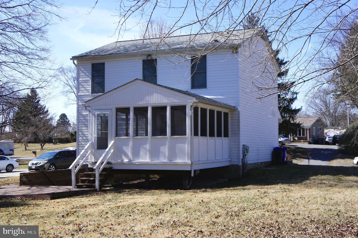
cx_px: 179
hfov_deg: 40.0
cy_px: 119
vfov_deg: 27.2
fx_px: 492
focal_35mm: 50
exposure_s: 1/125
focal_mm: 33
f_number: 13
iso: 200
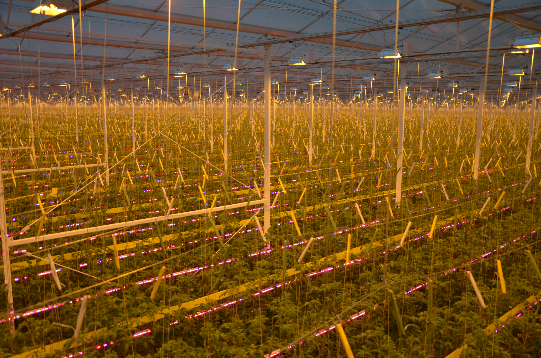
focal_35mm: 32
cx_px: 270
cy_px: 179
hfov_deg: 59.6
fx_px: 472
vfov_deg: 41.5
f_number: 3.8
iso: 200
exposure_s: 1/640
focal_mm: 21
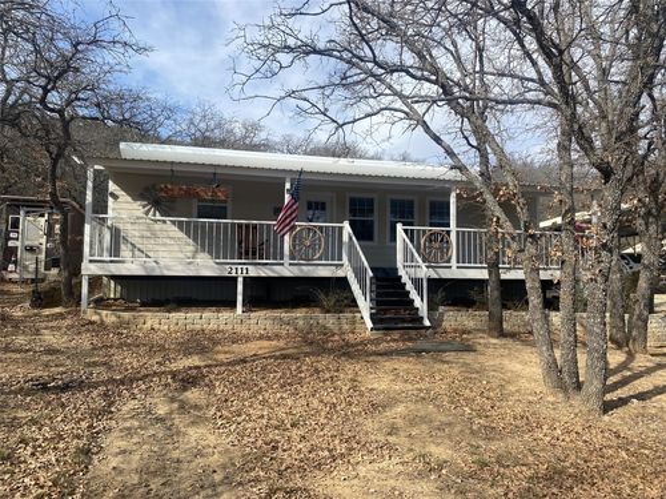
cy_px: 250
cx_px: 333
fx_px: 500
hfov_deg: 67.3
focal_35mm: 26
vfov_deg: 53.1
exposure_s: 1/2315
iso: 32
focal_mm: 4.25
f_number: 1.8
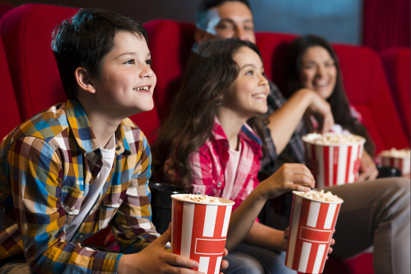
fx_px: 970
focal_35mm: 85
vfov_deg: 16.1
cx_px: 206
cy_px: 137
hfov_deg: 23.9
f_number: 4
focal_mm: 85
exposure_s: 1/160
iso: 500
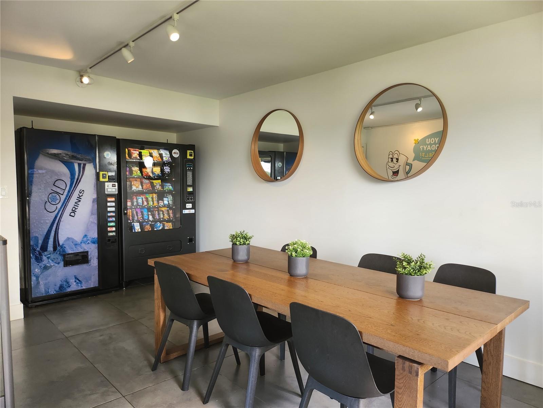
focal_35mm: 24
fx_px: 376
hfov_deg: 71.6
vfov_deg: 56.8
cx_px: 272
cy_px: 204
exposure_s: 1/120
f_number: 1.8
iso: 100
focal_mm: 5
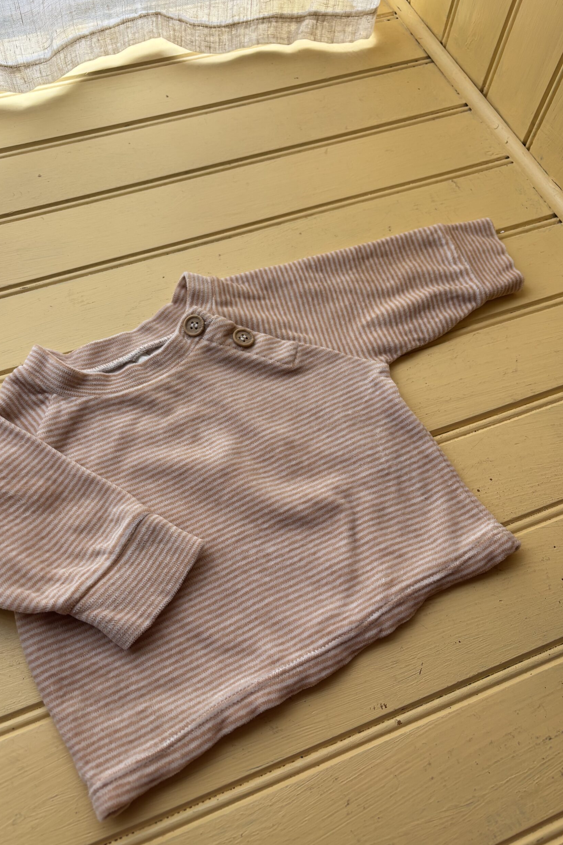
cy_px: 420
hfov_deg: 46.4
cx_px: 259
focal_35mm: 28
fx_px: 657
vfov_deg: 65.5
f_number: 1.6
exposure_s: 1/121
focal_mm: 5.96
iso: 64
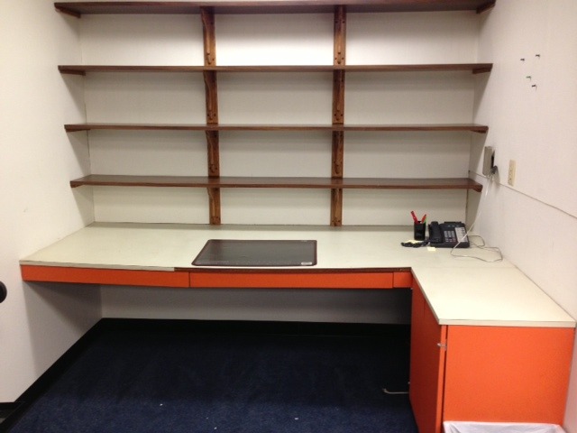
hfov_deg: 55.4
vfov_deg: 42.9
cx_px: 288
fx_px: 550
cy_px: 216
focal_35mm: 33
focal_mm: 4.13
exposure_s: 1/20
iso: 125
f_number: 2.4
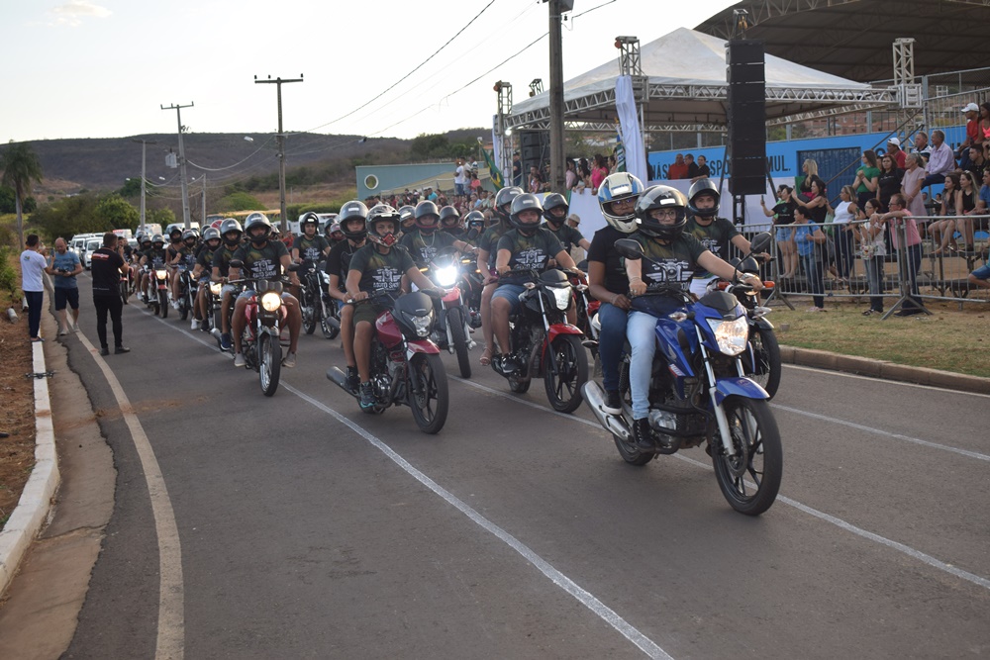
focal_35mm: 46
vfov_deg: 29.0
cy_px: 330
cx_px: 495
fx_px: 1279
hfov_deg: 42.3
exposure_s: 1/125
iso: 180
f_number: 5.6
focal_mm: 31
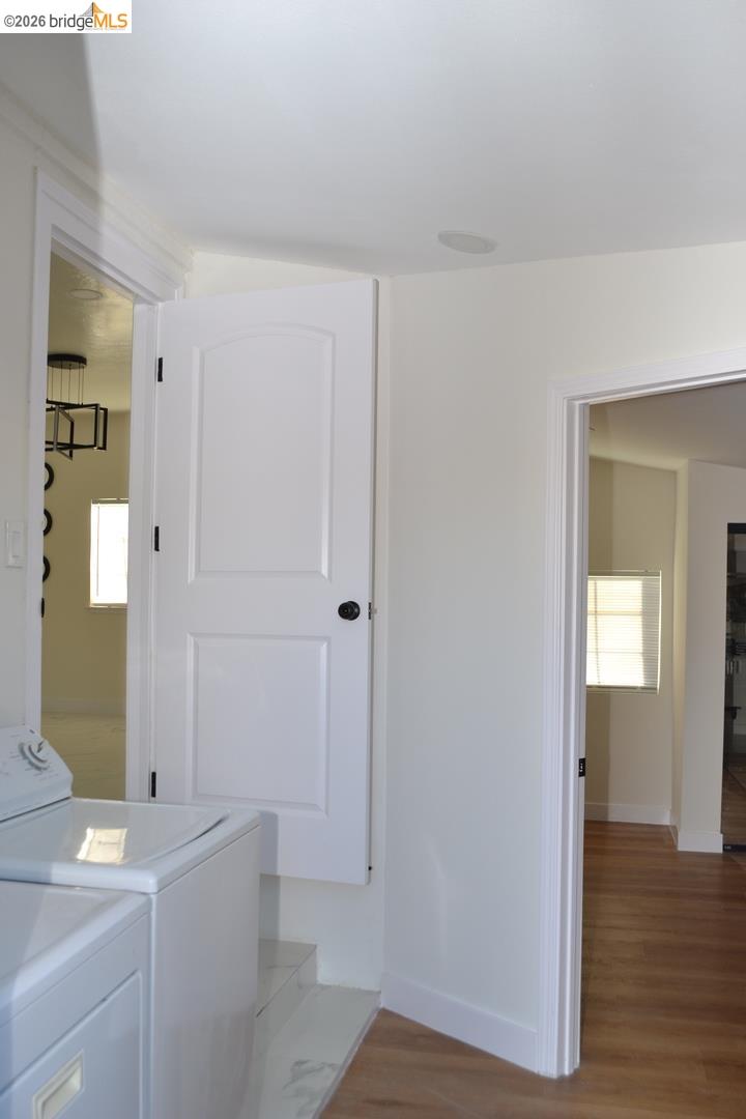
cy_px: 560
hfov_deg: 43.6
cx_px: 373
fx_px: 932
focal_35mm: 30
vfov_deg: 61.9
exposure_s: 1/125
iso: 400
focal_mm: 20
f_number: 5.6
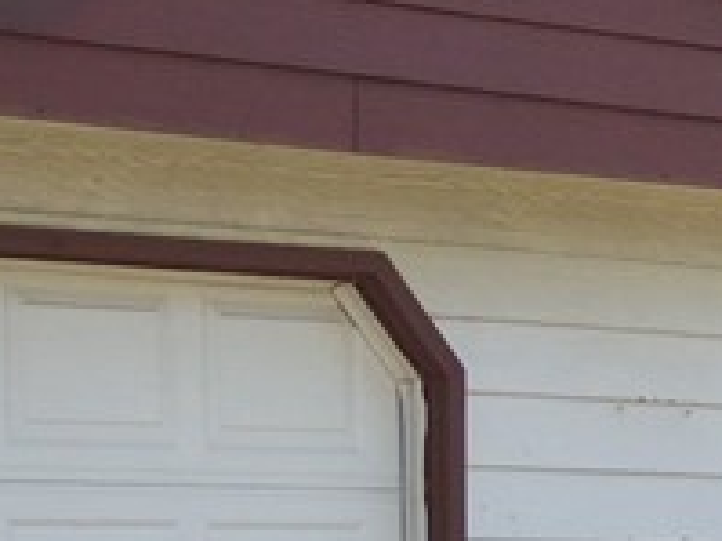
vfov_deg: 7.6
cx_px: 889
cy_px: 283
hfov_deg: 9.9
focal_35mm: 196
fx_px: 4086
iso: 64
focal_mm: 6.3
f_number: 2.8
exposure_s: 1/250
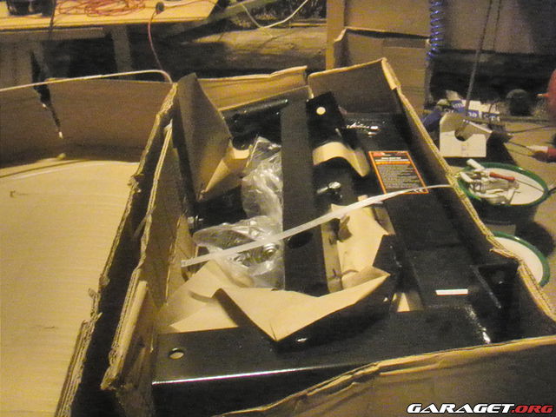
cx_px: 278
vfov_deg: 37.7
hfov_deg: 49.0
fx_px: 610
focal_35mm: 38
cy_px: 208
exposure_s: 1/4
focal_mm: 6.7
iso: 3200
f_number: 3.5
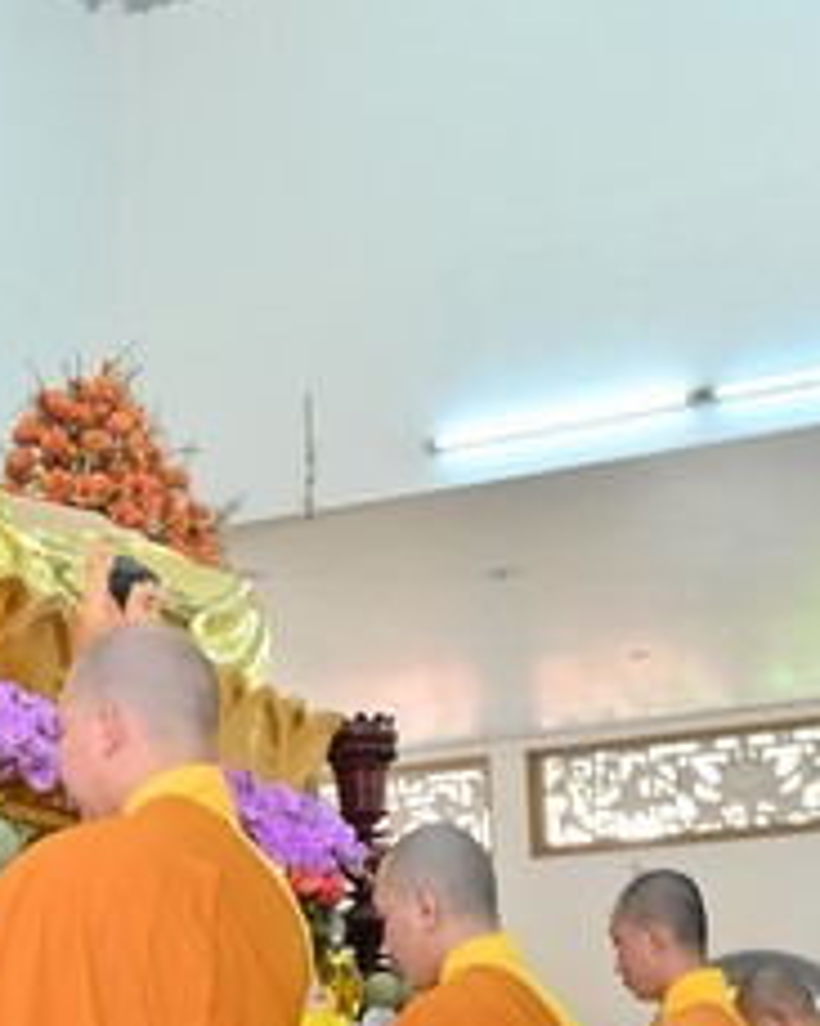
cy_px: 506
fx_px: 2429
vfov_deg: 23.9
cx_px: 186
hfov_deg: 19.0
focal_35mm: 80
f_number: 5
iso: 1250
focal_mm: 30
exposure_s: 1/125
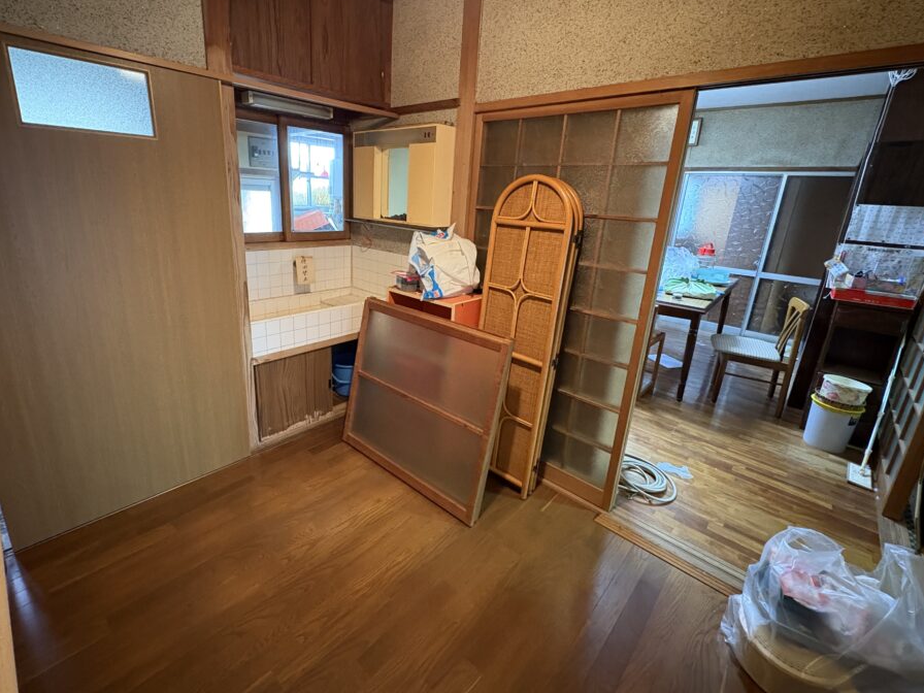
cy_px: 314
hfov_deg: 94.3
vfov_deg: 77.9
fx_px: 427
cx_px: 428
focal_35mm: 16
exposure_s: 1/30
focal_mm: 2.22
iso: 800
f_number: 2.2
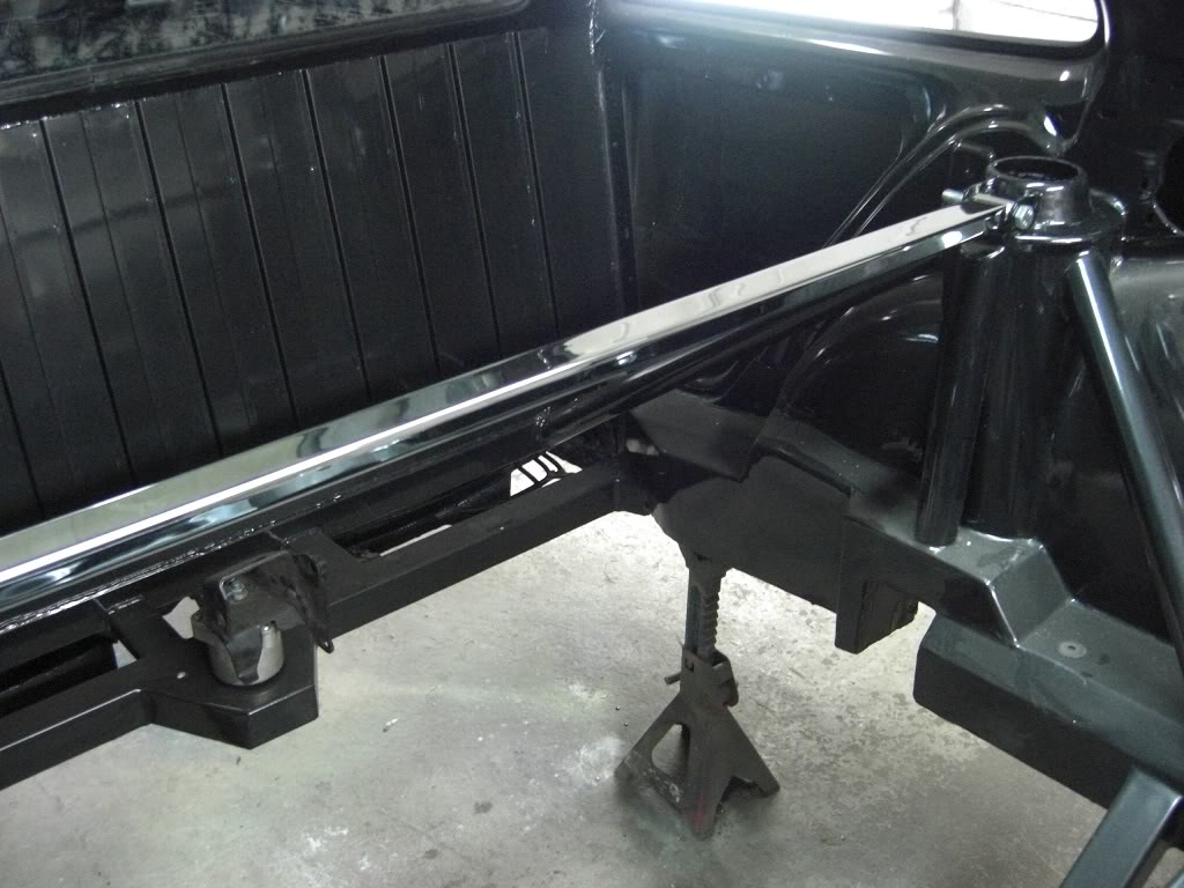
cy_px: 444
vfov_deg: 37.7
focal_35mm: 38
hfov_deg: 49.0
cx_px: 592
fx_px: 1300
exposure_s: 1/15
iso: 800
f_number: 2.8
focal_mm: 7.9
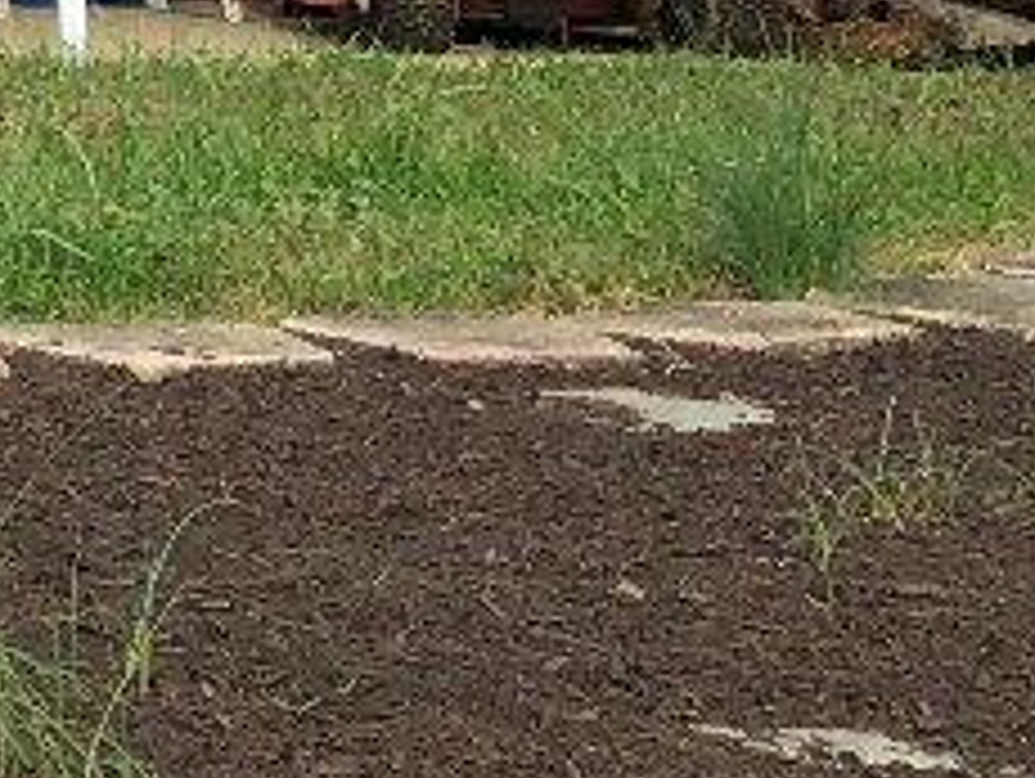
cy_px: -1349
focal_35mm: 175
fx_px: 5238
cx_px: -1692
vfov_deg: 7.7
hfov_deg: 9.6
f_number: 1.8
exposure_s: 1/1021
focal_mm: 4
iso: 20
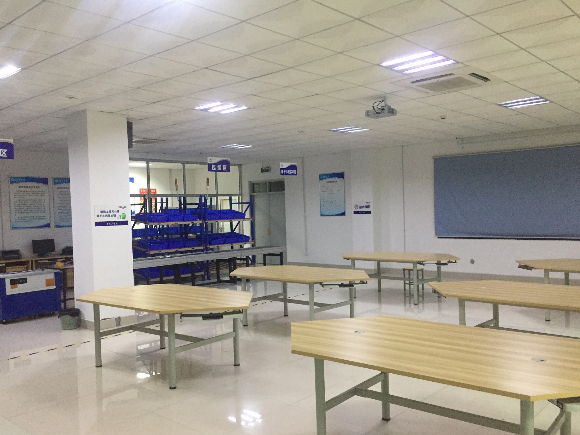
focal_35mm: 31
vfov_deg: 45.4
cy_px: 230
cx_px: 290
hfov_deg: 58.4
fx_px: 519
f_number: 2.2
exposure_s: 1/25
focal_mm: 4.15
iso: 250
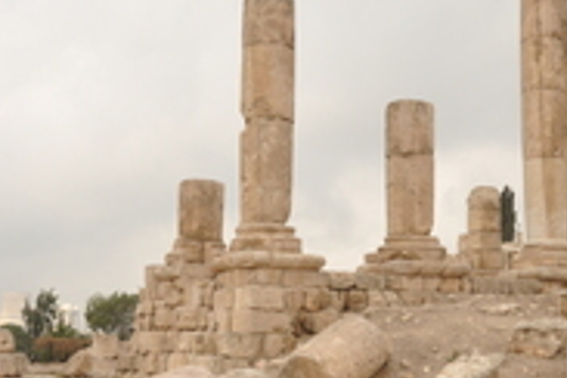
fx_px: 1024
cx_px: 412
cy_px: 161
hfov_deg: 30.5
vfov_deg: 20.9
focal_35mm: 65
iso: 200
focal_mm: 18
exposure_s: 1/400
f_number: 10
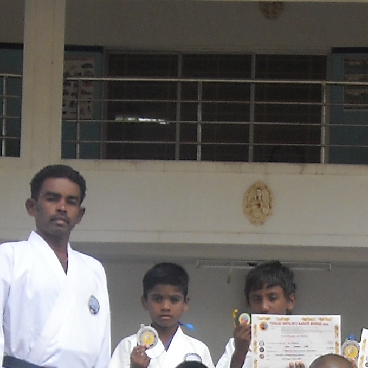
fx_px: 1684
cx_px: 342
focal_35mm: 140
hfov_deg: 12.4
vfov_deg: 12.0
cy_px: 520
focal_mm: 5.7
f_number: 5.6
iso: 84
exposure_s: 1/250
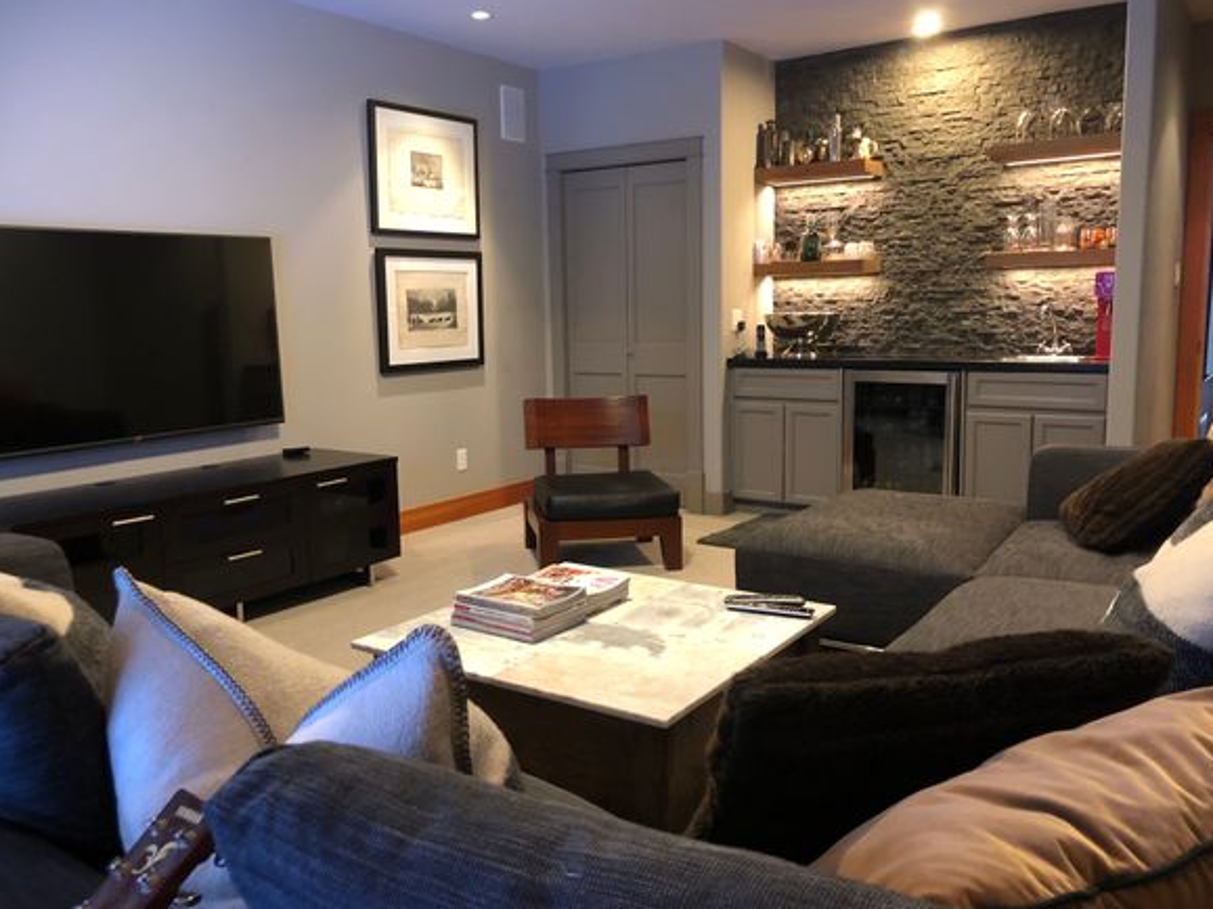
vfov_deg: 48.2
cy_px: 459
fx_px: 1016
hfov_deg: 61.7
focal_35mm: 29
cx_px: 593
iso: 100
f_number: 1.8
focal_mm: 3.99
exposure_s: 1/11
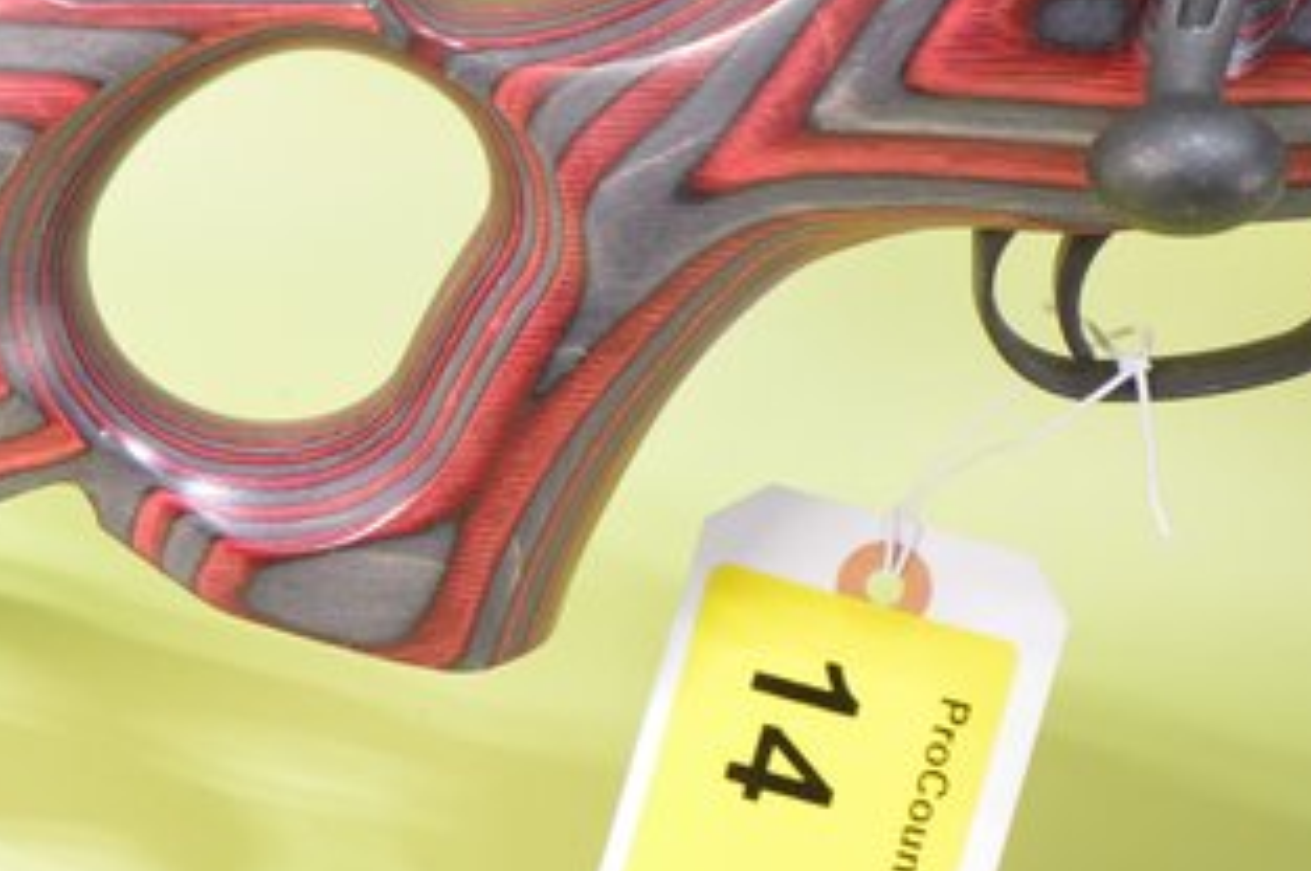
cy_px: 291
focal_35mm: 82
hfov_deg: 23.5
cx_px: -80
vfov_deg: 16.6
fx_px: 2983
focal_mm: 24
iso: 800
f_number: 5.6
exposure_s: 1/125
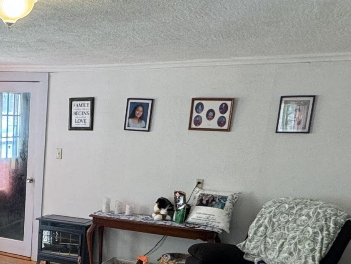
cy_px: 269
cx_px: 3
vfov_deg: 27.3
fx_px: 507
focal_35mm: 50
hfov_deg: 34.8
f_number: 2.2
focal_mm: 2.22
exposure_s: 1/120
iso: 200
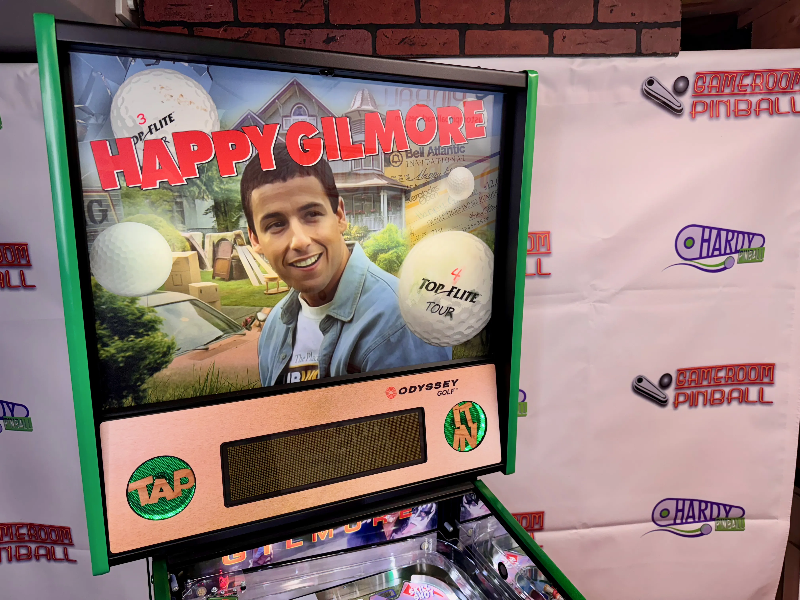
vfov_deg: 56.8
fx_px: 555
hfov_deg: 71.6
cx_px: 400
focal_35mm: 24
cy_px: 300
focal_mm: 6.86
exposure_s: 1/120
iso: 100
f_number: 1.78
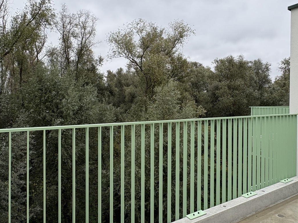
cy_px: 104
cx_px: 163
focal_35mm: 26
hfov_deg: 67.2
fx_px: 224
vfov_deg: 53.0
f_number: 2.2
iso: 40
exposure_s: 1/405
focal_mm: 2.22
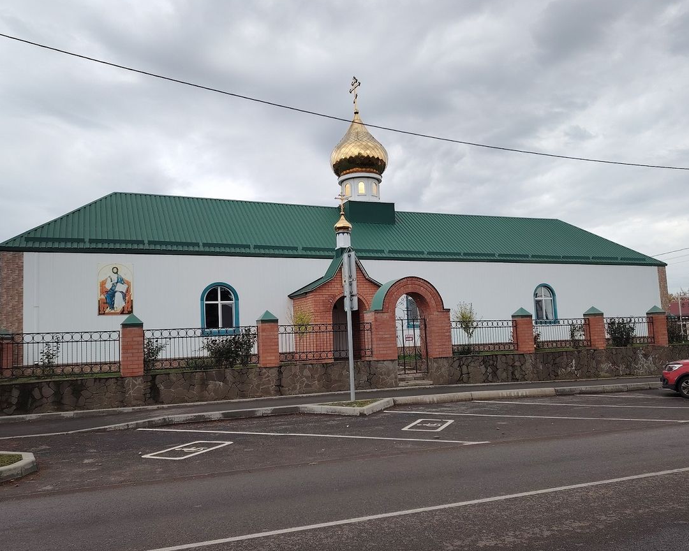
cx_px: 321
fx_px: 530
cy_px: 278
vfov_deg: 54.9
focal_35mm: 26
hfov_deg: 66.0
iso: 100
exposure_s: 1/177
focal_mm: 5.25
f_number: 1.75
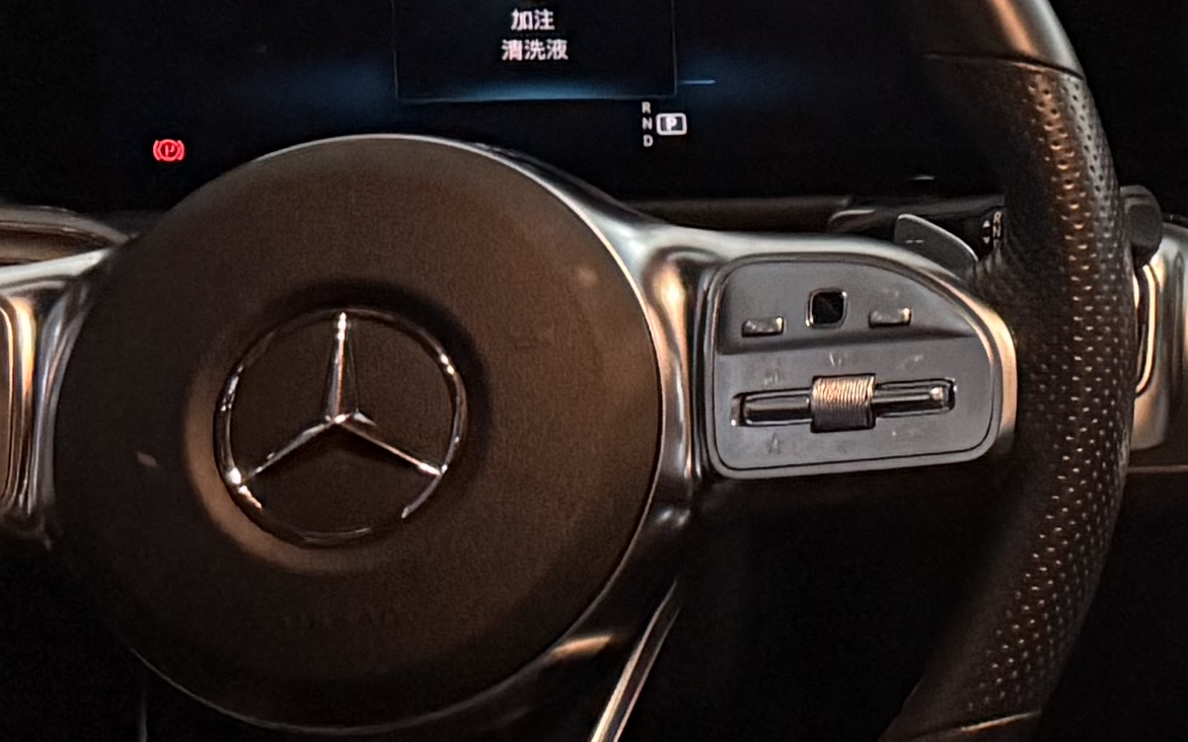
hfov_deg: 15.6
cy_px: -39
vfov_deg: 10.5
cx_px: 1757
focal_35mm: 124
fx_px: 4014
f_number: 1.78
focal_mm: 6.76
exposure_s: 1/55
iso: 800
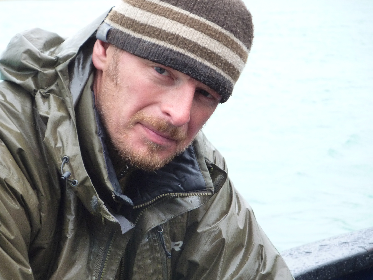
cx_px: 186
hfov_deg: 12.5
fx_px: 1703
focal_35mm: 158
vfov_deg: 9.4
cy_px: 140
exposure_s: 1/60
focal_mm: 25.9
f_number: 4.5
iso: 250
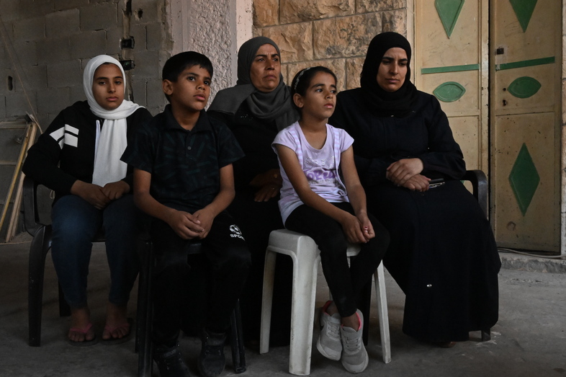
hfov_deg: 53.2
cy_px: 188
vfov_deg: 36.8
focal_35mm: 36
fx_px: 566
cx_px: 283
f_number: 22
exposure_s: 1/80
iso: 6400
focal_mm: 24
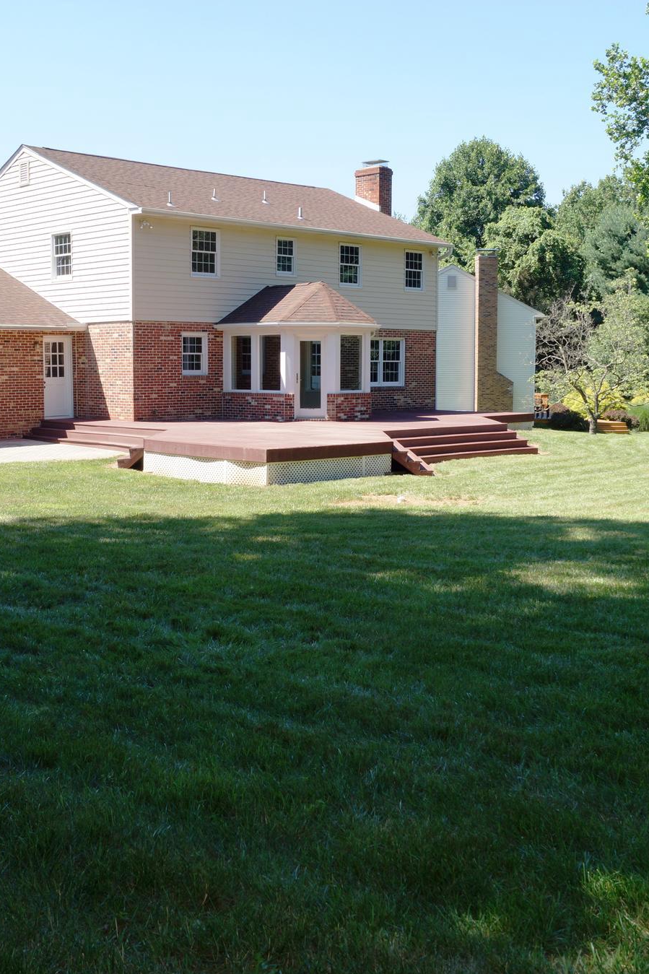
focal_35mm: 41
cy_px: 487
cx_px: 270
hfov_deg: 32.6
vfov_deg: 47.4
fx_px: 1109
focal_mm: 18
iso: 100
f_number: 9
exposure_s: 1/100
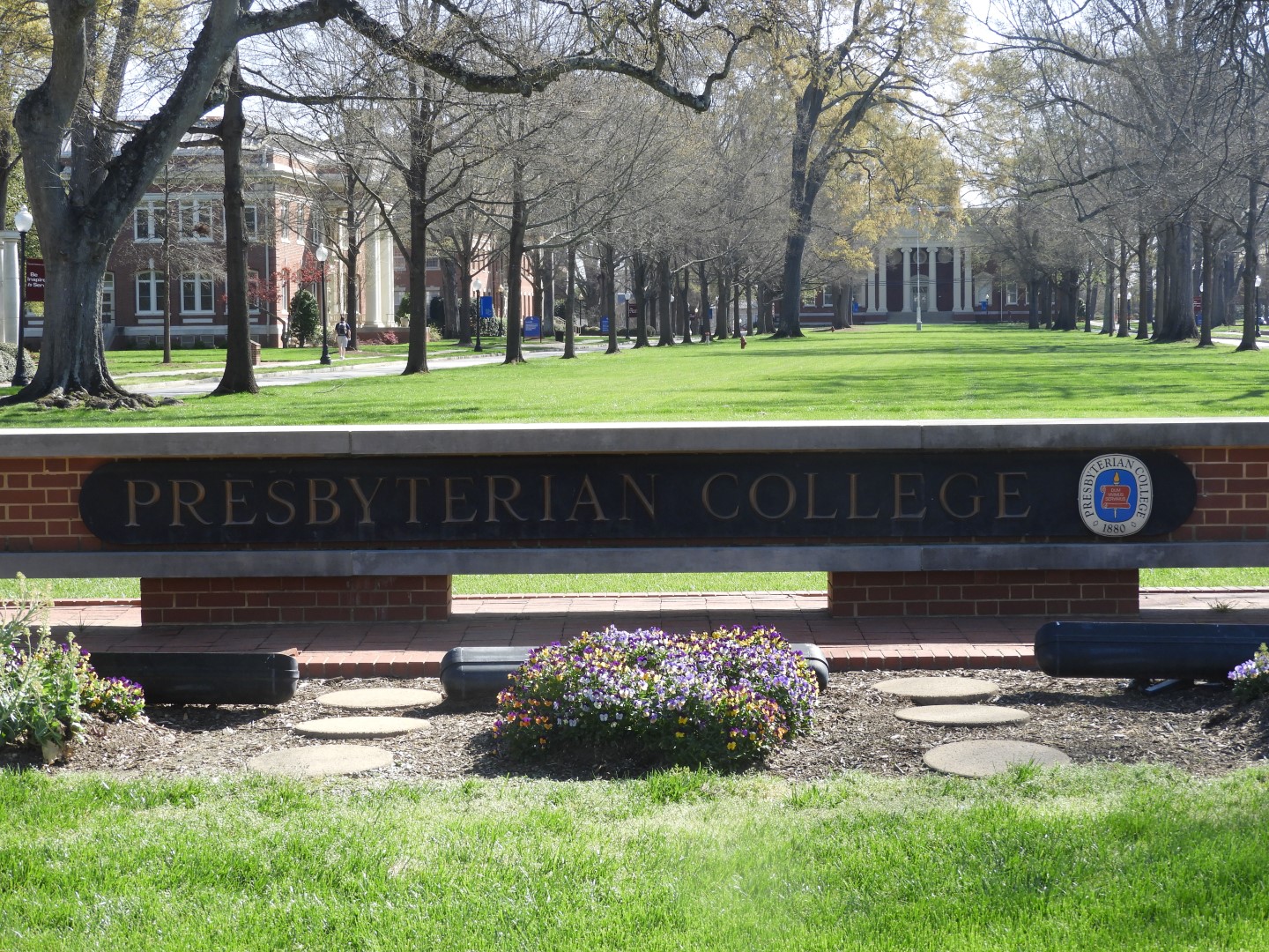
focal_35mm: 80
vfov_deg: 18.4
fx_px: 2933
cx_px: 634
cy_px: 476
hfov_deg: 24.4
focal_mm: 14.3
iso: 100
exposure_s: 1/250
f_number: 4.5
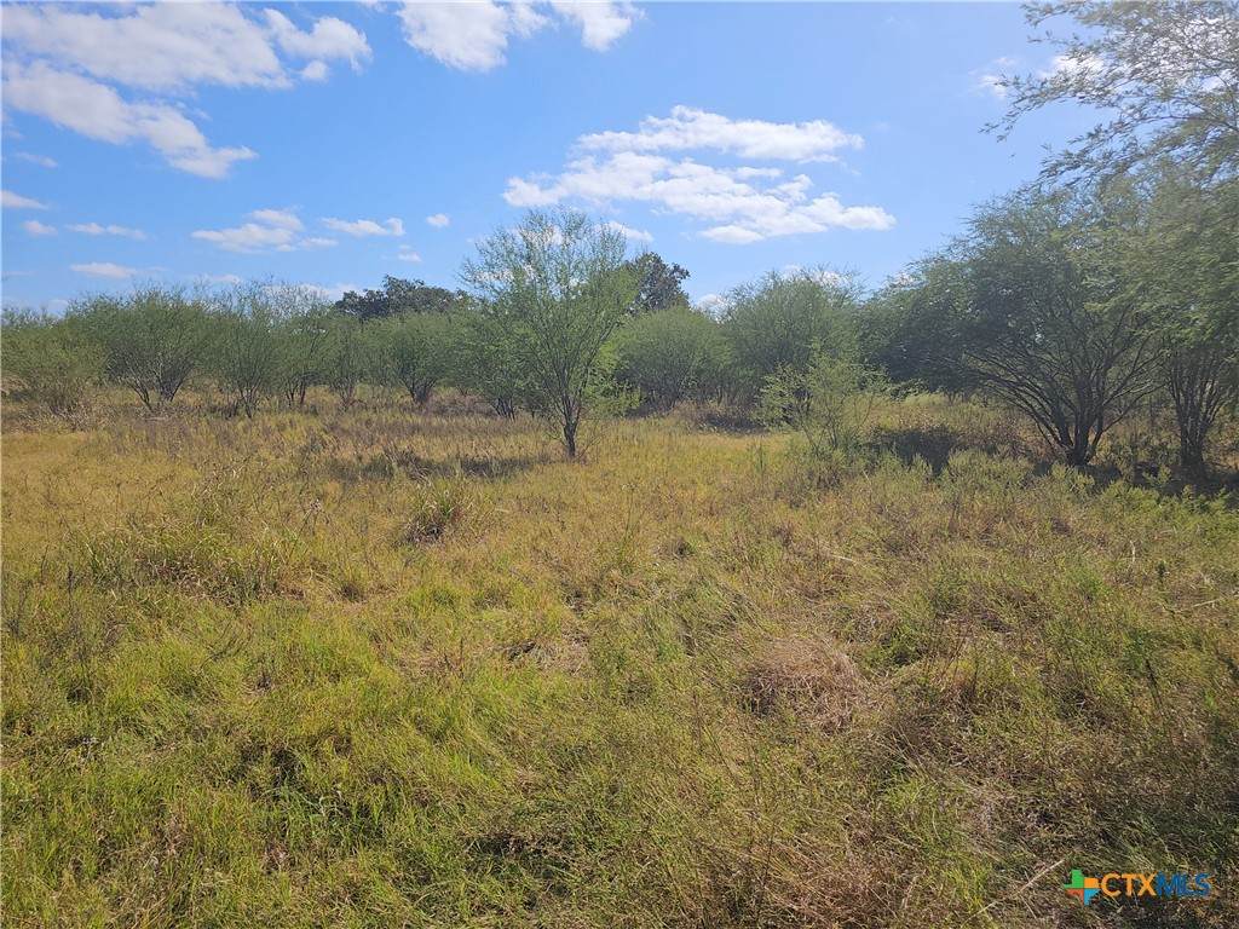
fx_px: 823
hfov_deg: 73.9
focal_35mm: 23
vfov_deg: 58.9
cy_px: 464
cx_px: 620
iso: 10
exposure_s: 1/1339
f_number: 1.7
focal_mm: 6.3
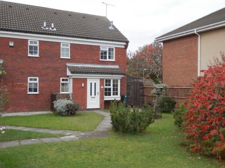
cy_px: 84
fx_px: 214
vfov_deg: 42.9
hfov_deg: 55.4
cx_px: 112
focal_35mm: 33
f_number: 3.4
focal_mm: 6
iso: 125
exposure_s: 1/160
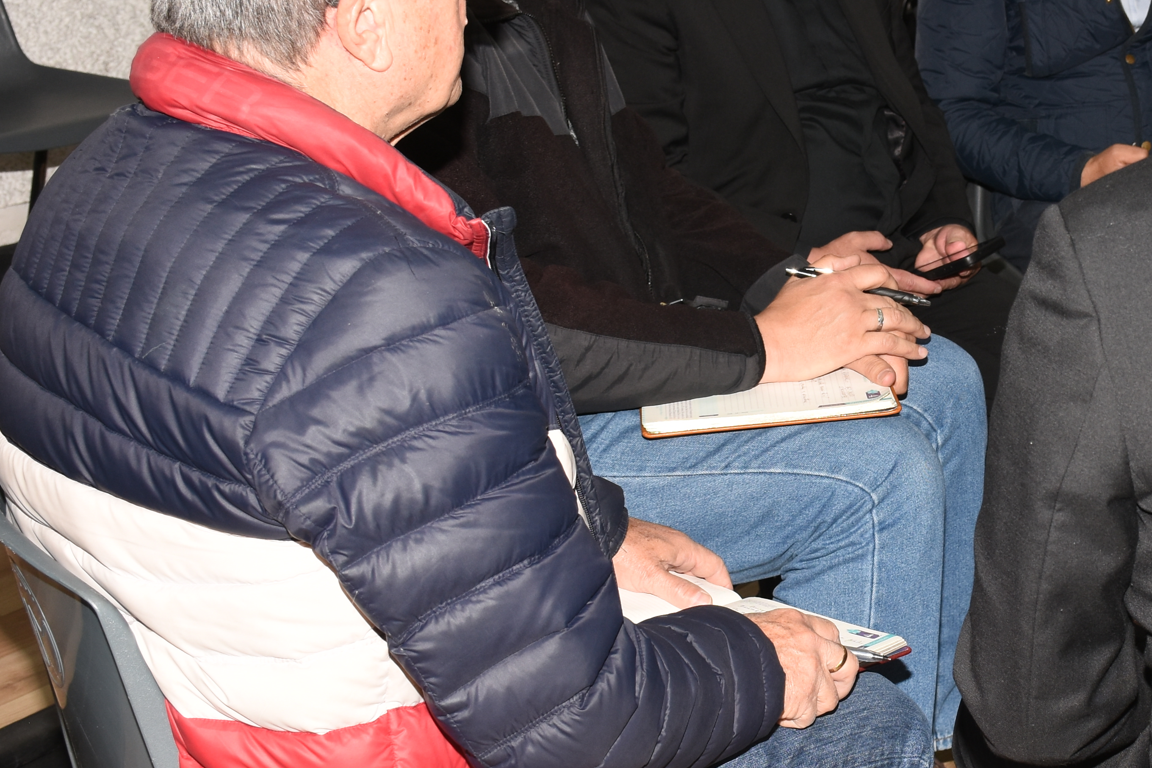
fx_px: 2435
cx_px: 1033
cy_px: 328
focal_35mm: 76
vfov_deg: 17.9
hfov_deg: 25.8
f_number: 5.6
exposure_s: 1/80
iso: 250
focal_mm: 23
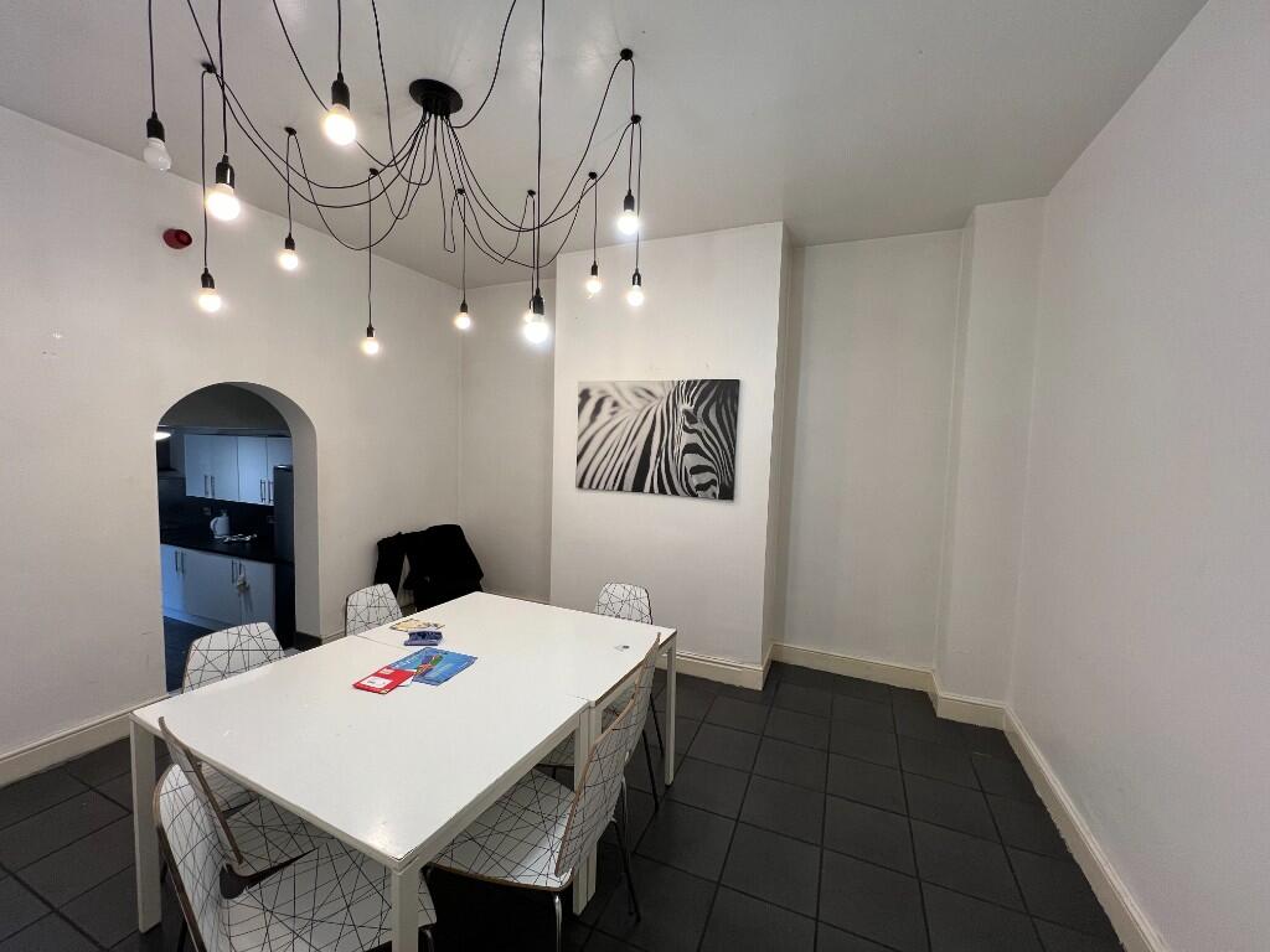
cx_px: 635
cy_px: 476
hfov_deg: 106.2
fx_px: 477
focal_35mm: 13
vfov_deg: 89.9
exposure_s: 1/100
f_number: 1.8
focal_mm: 1.57
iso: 125
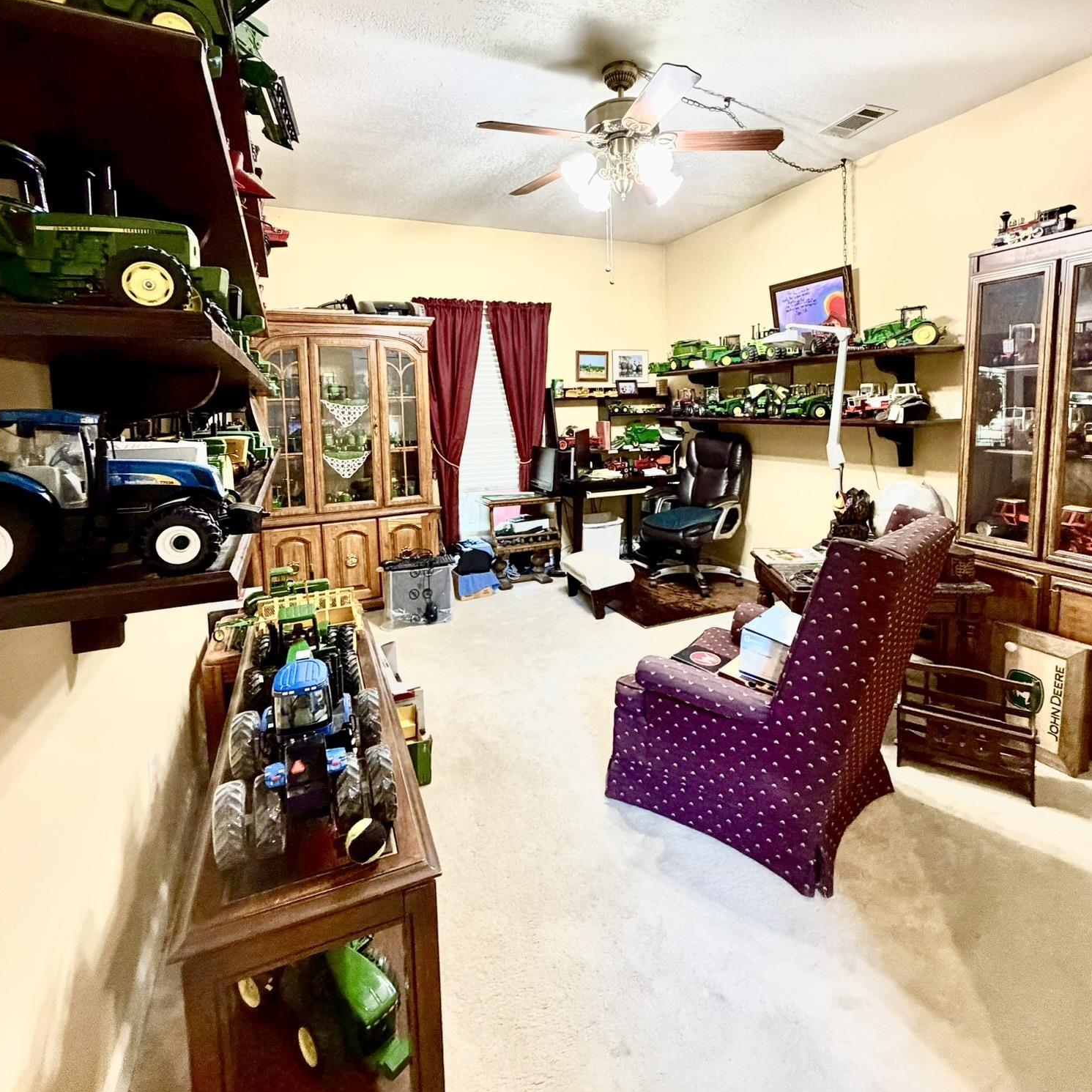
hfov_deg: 84.0
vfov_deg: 83.3
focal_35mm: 17
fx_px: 607
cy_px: 455
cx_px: 545
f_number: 2.2
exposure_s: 1/60
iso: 640
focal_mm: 2.22
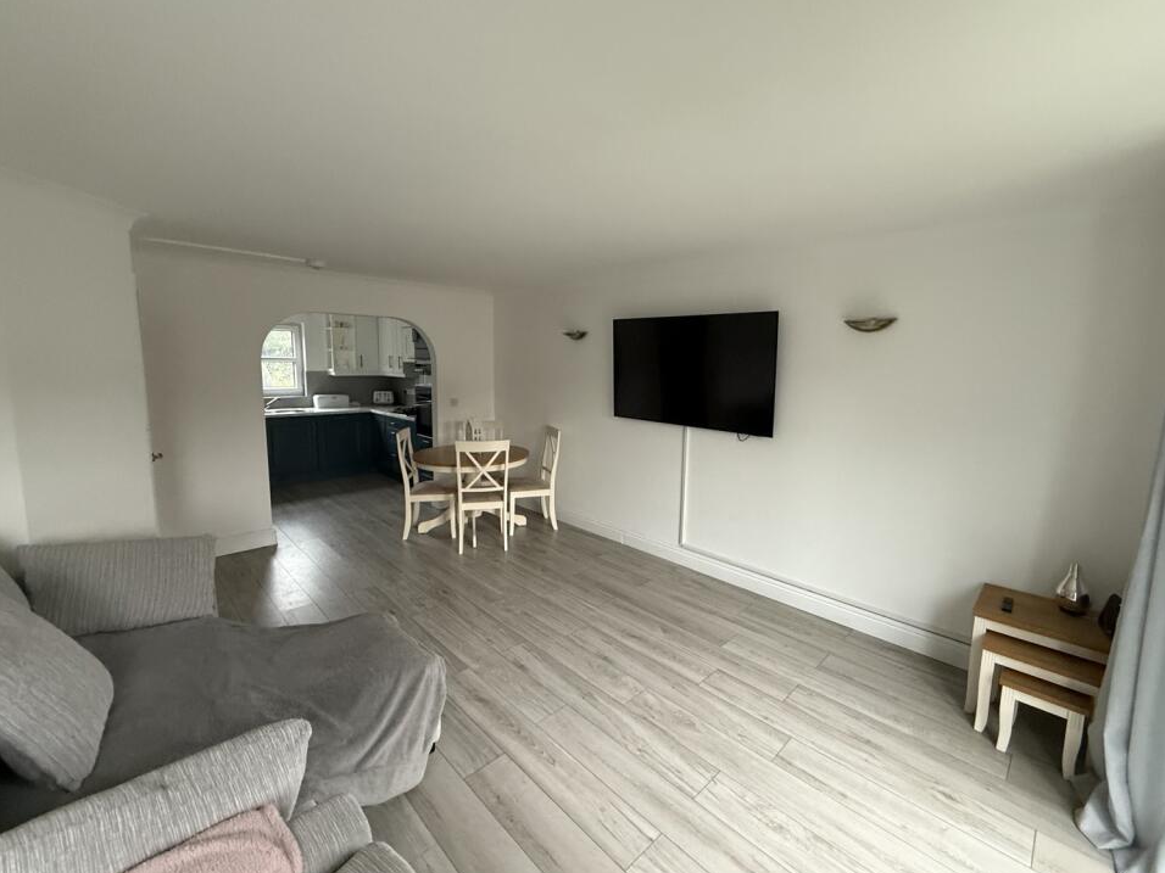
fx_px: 505
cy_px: 422
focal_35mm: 15
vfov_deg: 81.7
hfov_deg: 98.1
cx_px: 602
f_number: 2.2
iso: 500
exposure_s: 1/60
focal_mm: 2.22
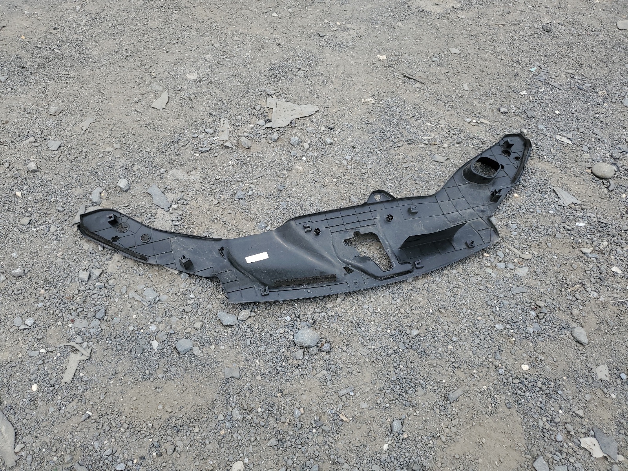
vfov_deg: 53.1
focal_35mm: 26
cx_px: 314
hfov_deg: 67.3
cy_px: 236
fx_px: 472
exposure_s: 1/1429
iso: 50
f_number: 1.5
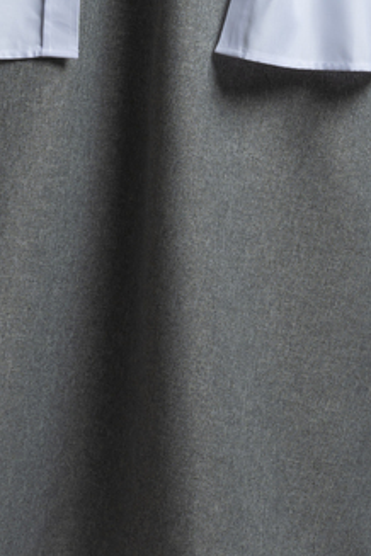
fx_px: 2875
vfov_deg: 10.7
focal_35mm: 186
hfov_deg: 7.4
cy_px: -248
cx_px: 191
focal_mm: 45
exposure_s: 1/160
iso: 100
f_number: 16
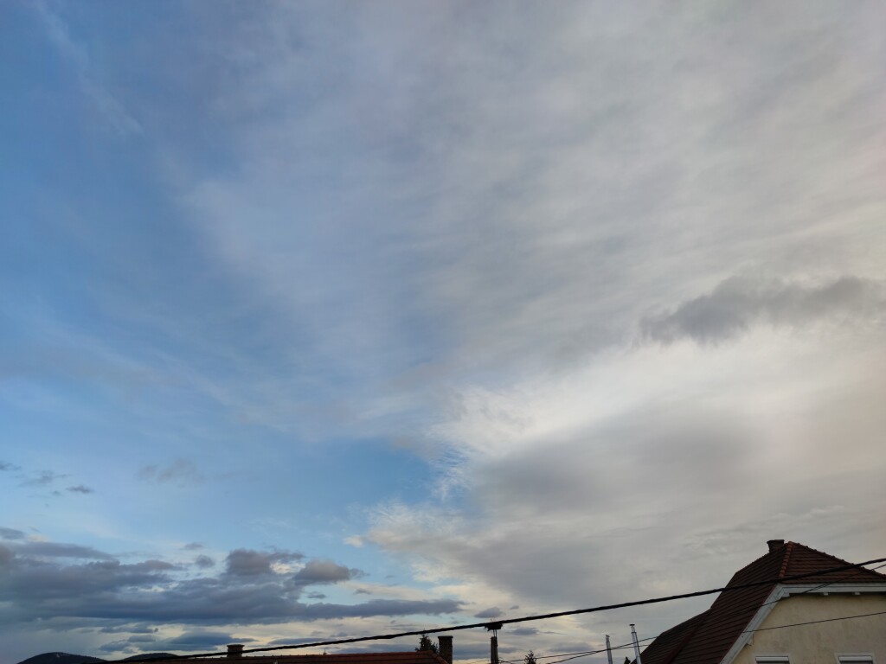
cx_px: 443
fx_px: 614
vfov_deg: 56.8
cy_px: 332
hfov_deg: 71.6
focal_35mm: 24
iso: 50
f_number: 1.69
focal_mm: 6.72
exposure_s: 1/431
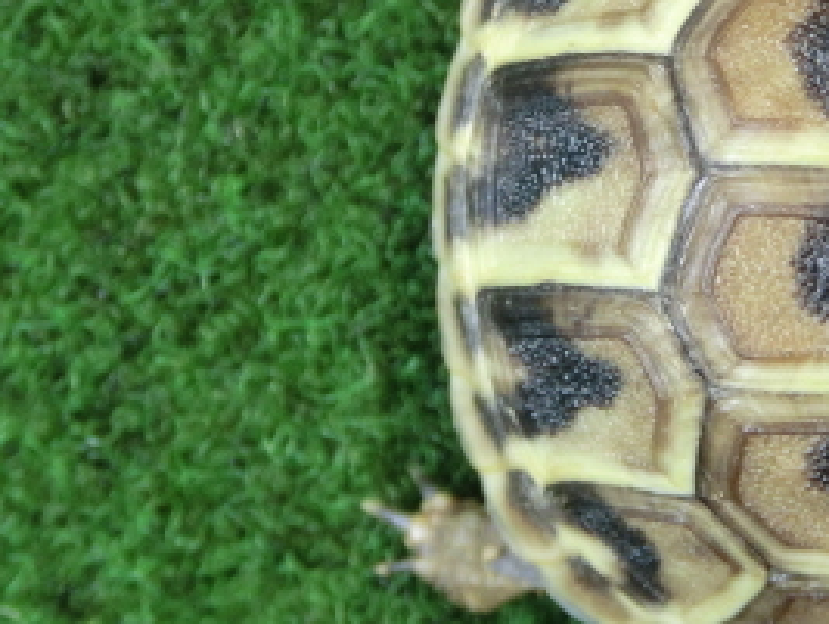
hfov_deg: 27.2
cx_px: 845
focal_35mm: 67
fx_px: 1607
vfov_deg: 21.9
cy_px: 239
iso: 320
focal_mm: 5
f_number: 3
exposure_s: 1/60
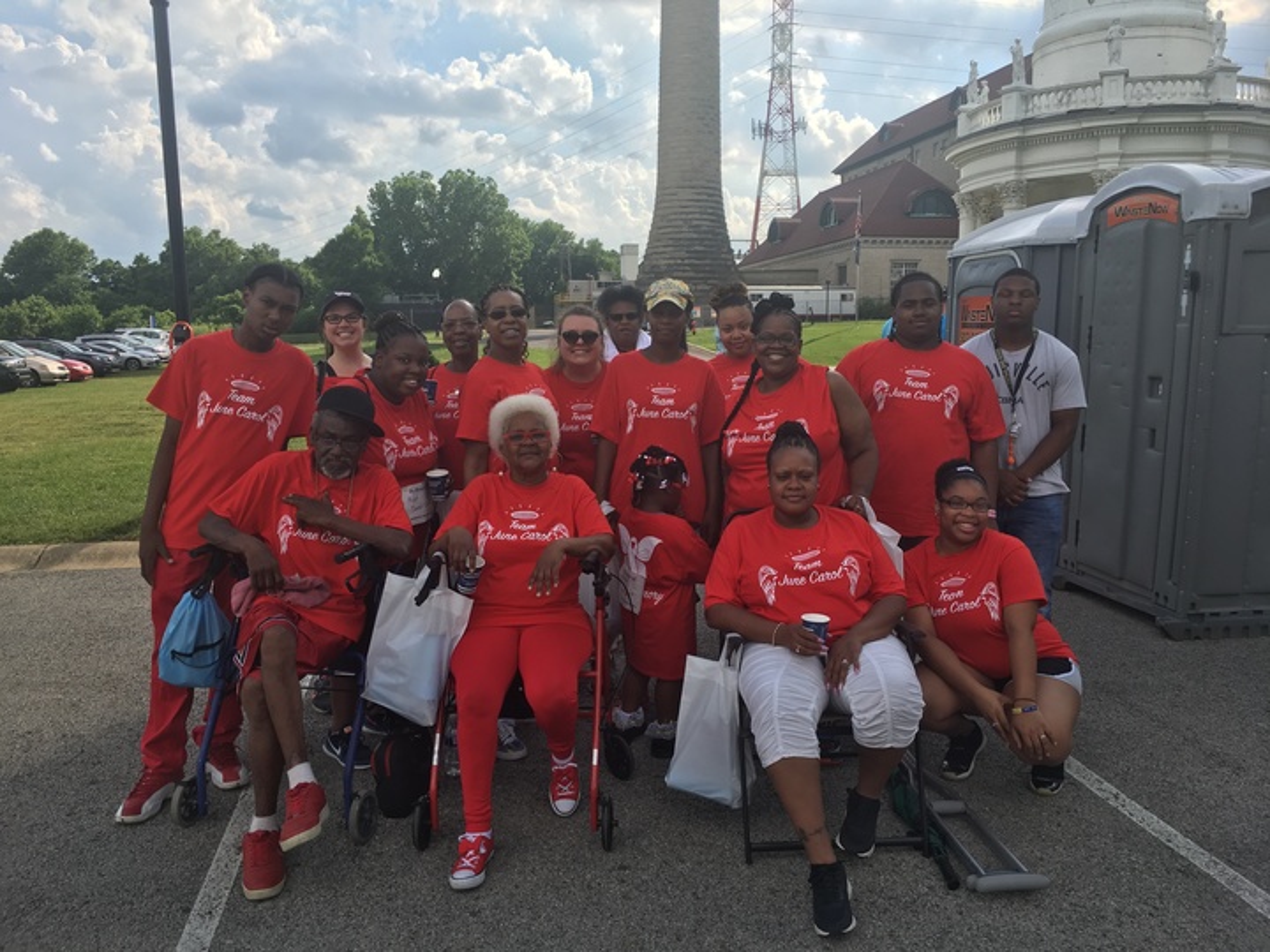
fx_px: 1064
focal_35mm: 29
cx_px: 635
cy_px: 476
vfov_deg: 48.2
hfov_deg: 61.7
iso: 25
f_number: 2.2
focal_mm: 4.15
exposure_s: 1/1603
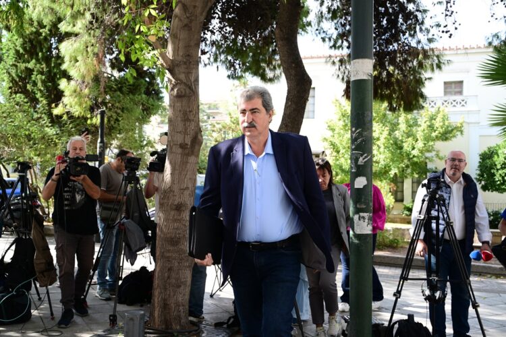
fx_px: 506
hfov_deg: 53.1
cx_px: 253
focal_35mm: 36
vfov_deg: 36.9
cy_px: 168
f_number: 6.3
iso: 1250
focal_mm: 36
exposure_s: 1/640
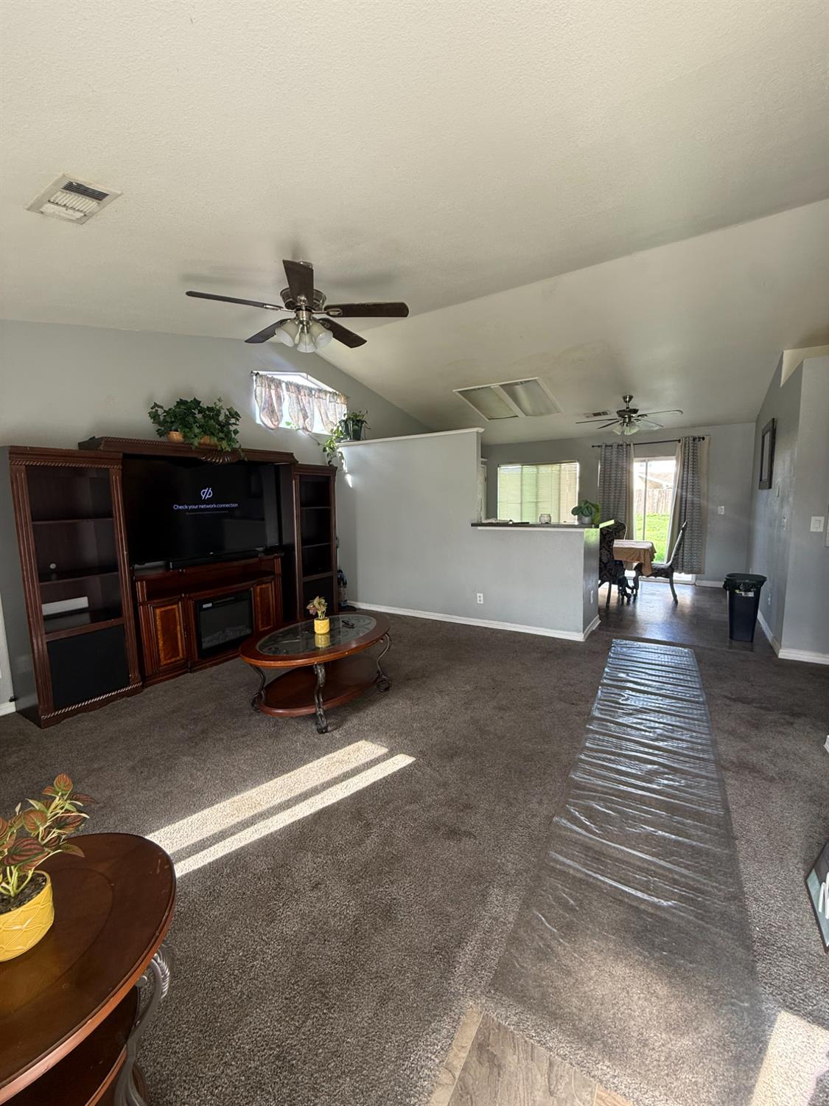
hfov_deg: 85.7
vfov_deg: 102.1
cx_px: 414
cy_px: 553
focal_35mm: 14
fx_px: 447
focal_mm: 2.22
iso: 100
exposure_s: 1/99
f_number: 2.2
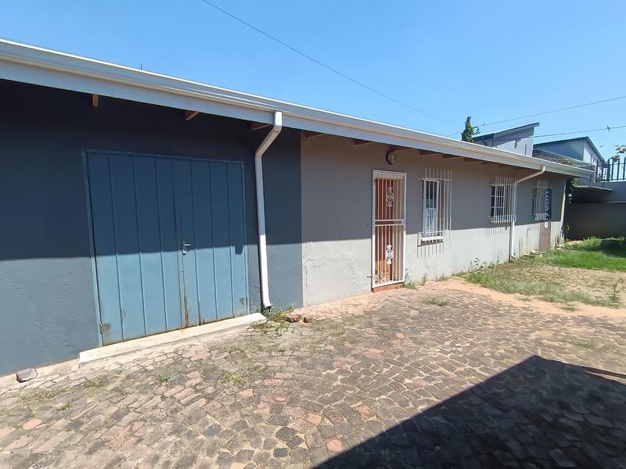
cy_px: 234
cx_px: 313
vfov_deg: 74.7
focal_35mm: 17
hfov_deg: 91.0
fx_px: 307
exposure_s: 1/665
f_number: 2.2
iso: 102
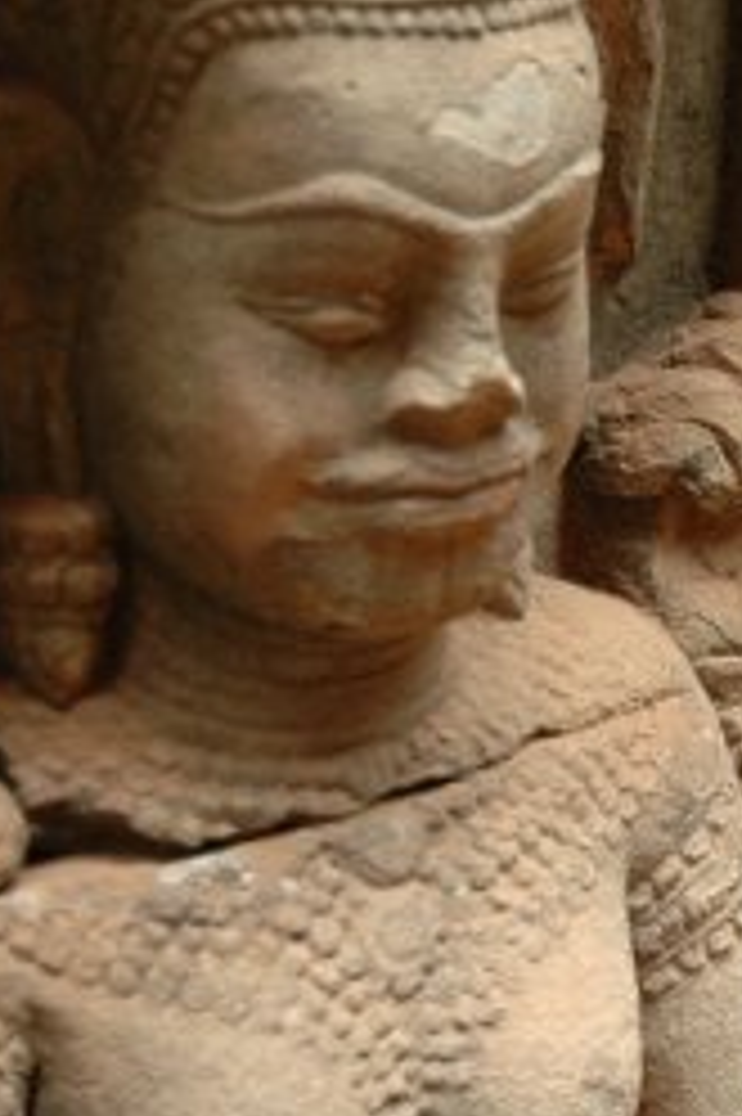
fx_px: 3915
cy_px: 351
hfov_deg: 10.6
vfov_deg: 16.2
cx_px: 980
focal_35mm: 126
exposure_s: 1/60
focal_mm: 29
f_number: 4
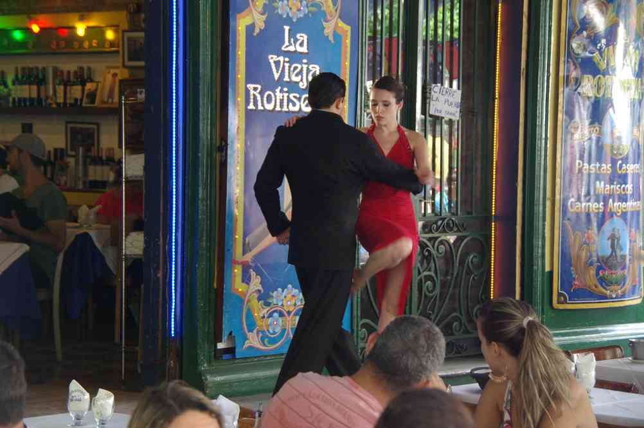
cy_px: 214
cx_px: 322
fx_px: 1742
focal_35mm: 98
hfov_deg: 20.9
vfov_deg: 14.0
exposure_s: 1/45
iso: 800
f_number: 4.5
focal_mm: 65
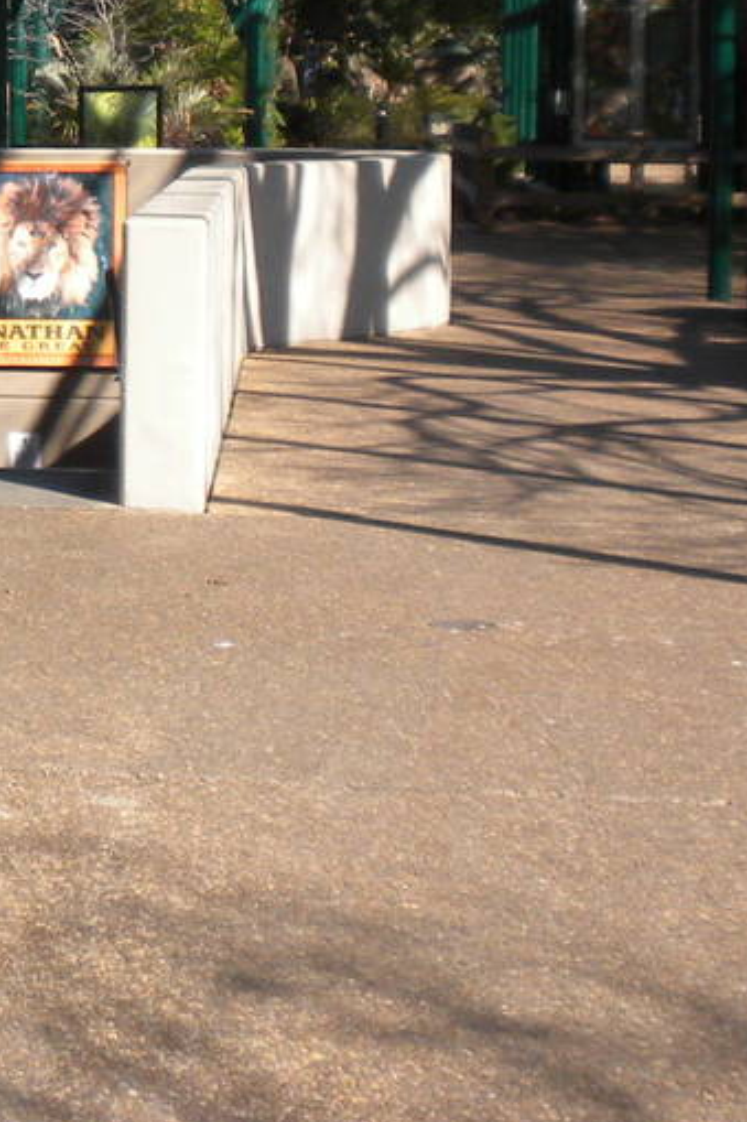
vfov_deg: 16.8
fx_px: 3768
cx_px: -573
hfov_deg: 10.7
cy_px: 203
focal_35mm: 121
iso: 71
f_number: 3.5
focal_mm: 6.6
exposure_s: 1/460
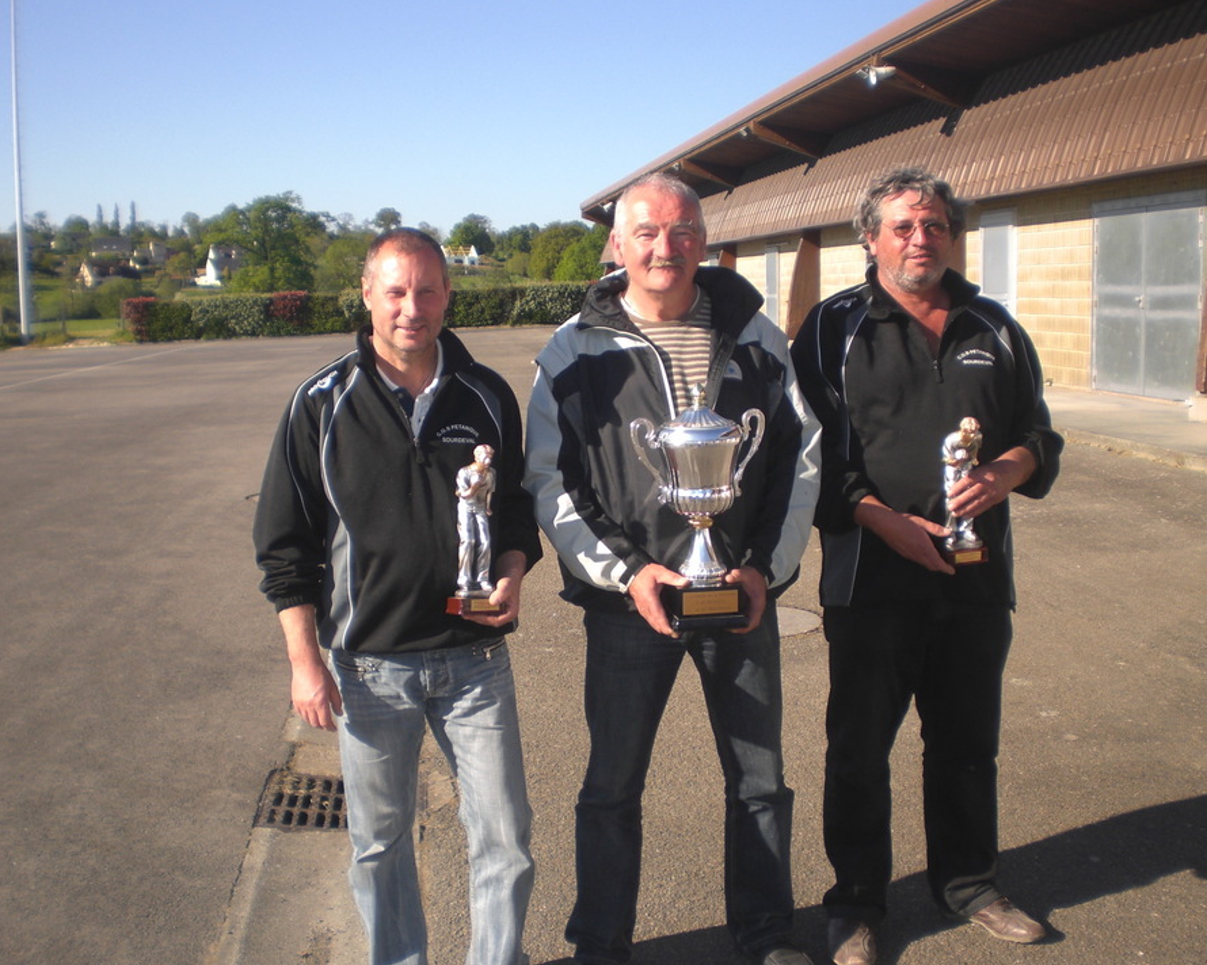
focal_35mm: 40
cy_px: 481
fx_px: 1429
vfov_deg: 37.3
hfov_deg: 45.8
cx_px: 621
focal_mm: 6.3
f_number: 3.1
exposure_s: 1/400
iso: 50
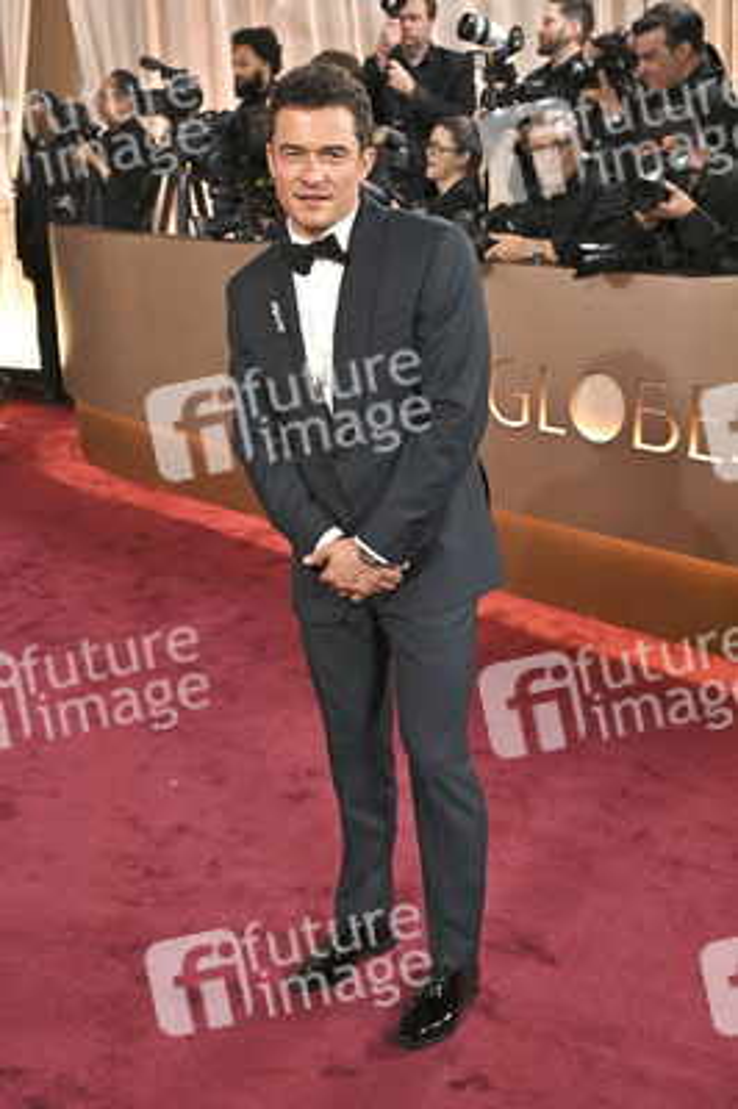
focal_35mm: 39
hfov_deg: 34.2
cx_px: 369
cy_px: 554
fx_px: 1201
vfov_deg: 49.6
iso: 2500
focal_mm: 39
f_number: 5.6
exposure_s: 1/320
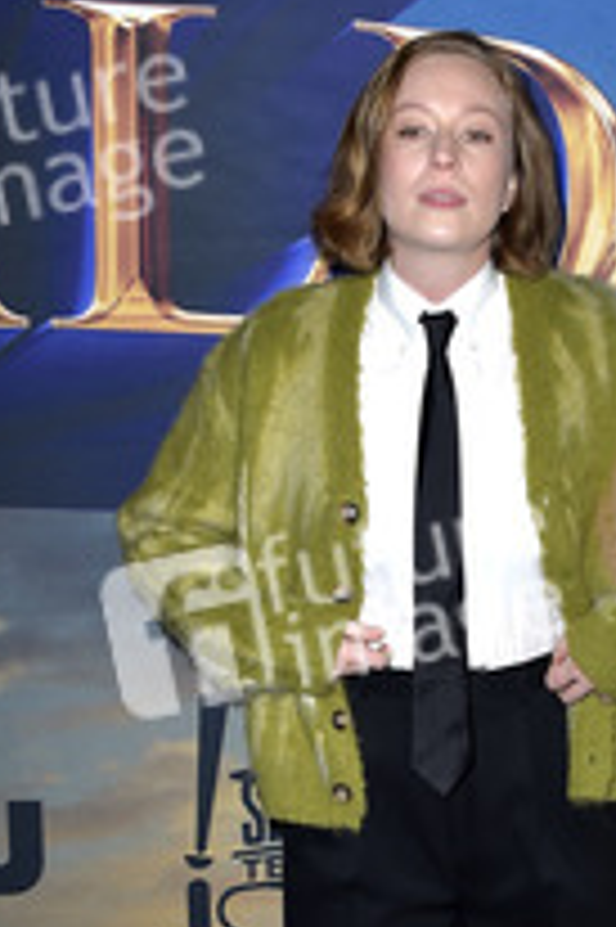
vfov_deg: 27.8
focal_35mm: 70
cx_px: 465
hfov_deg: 19.3
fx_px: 1800
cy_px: 837
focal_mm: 36
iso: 320
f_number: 6.3
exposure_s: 1/250
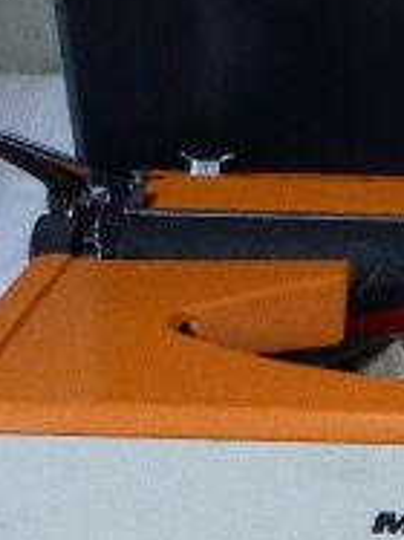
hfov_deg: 13.4
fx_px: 1651
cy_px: 508
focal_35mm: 106
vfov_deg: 18.2
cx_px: 551
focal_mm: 5.4
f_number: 3.6
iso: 500
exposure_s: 1/125
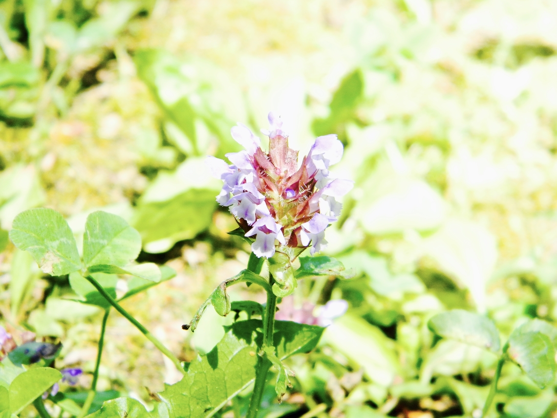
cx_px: 278
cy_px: 209
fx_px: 1690
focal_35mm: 105
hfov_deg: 18.7
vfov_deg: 14.1
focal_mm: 19
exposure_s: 1/124
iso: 194
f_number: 4.7
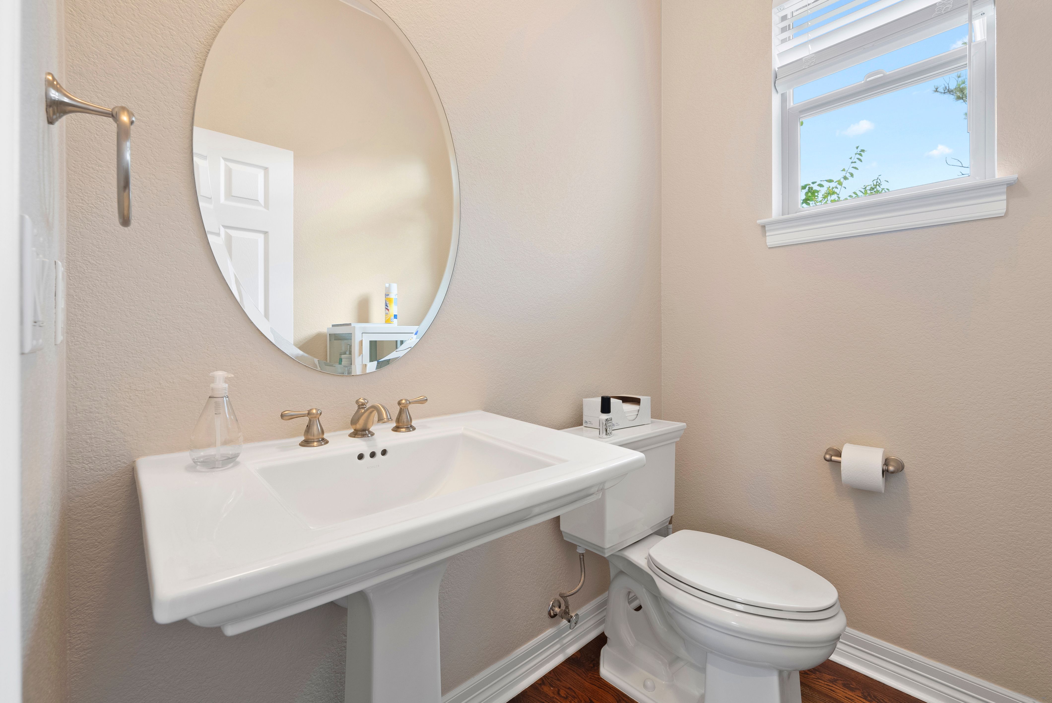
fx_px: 439
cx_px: 526
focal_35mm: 15
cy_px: 352
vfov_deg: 77.4
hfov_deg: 100.4
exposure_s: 1/2.5
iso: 500
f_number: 9
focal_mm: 15
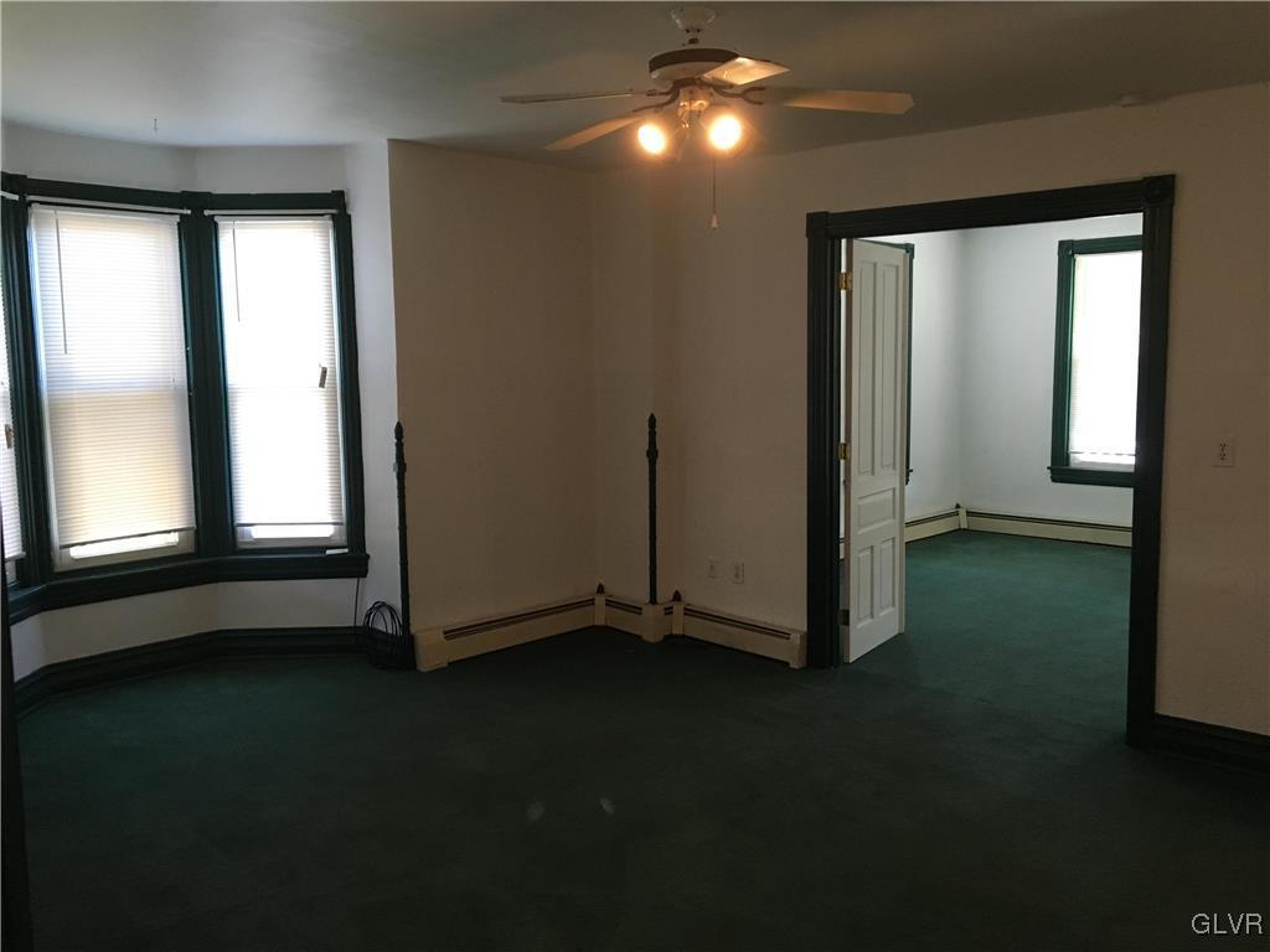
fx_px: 1064
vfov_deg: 48.2
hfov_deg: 61.7
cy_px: 476
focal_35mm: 29
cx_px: 635
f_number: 2.2
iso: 160
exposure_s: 1/30
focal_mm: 4.15
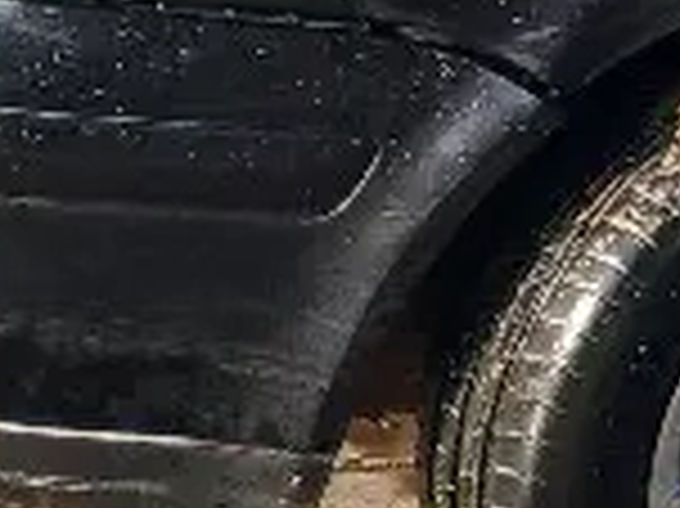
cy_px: -391
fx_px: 3376
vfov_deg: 8.3
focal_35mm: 172
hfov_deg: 9.7
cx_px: 1828
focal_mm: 3.98
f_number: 1.8
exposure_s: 1/250
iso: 20
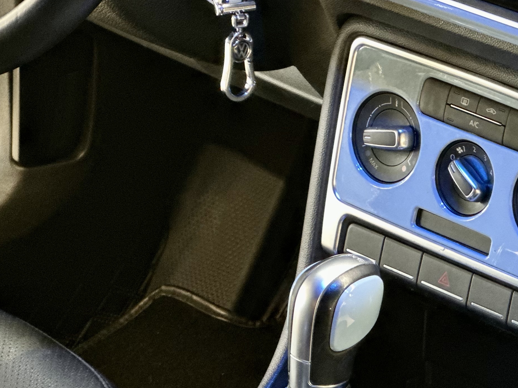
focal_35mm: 168
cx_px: 362
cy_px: 210
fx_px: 2514
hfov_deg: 11.7
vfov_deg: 8.8
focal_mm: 9
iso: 500
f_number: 2.8
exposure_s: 1/14
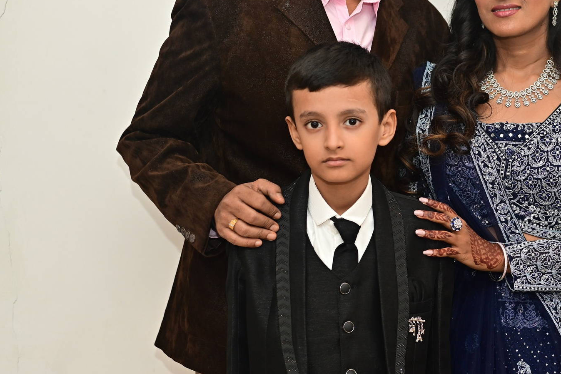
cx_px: 511
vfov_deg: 14.4
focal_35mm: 95
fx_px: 1480
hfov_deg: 21.0
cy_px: 160
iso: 500
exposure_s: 1/125
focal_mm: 50
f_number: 2.8
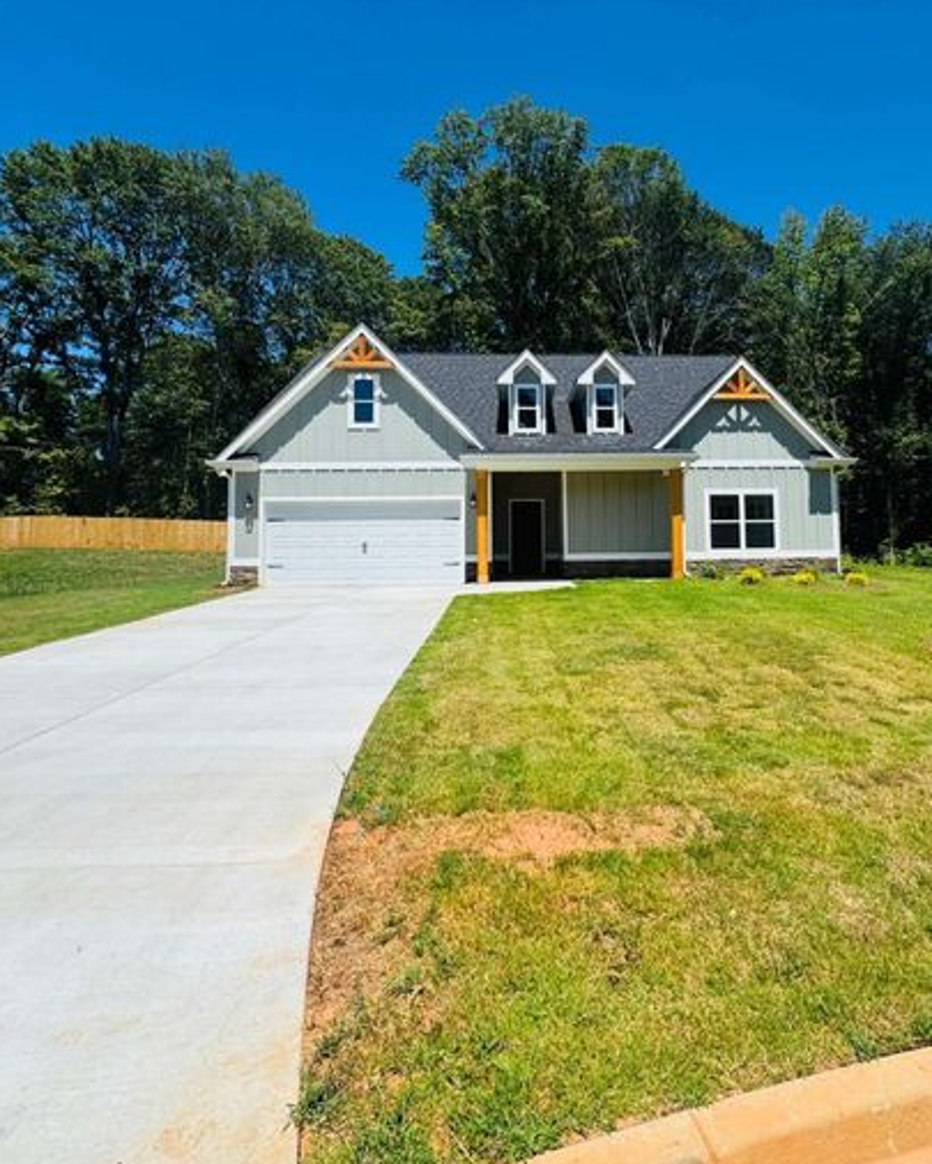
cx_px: 555
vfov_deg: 86.0
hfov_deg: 73.1
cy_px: 512
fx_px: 620
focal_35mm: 18
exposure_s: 1/2083
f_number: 2.2
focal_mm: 2.22
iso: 50
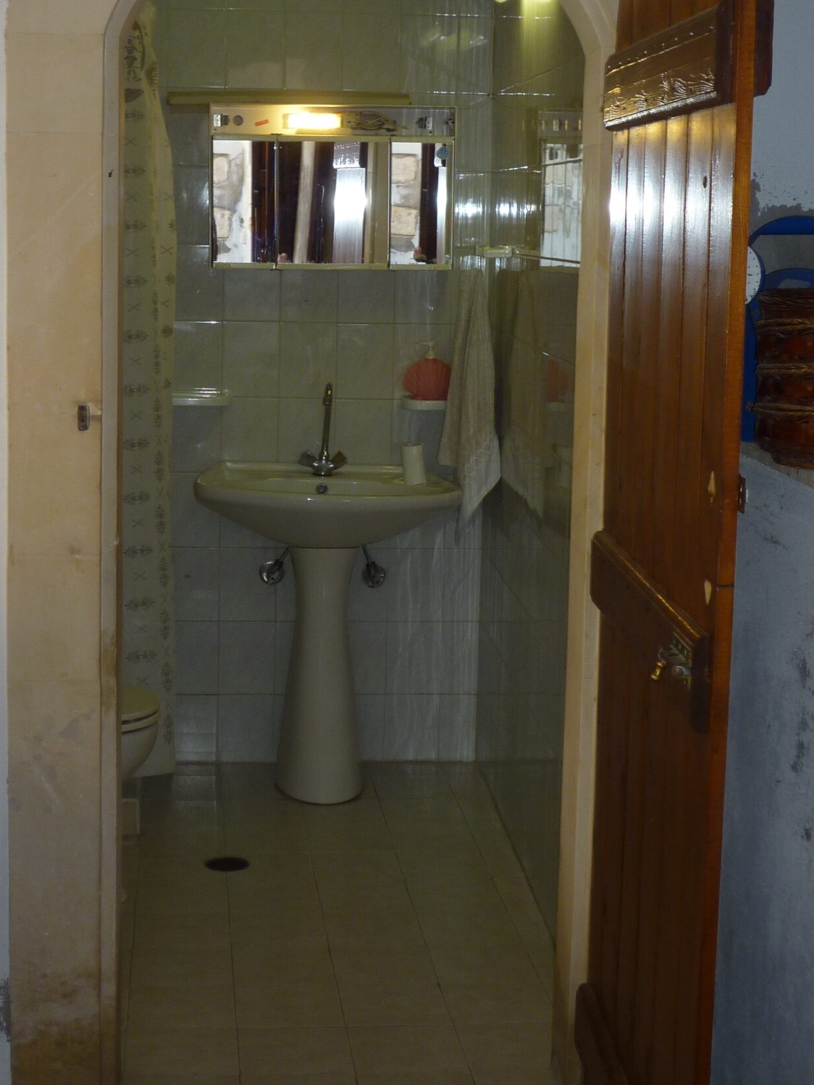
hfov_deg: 22.6
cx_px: 348
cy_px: 425
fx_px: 2037
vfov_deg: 29.7
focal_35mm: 65
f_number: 4.1
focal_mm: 7.3
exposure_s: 1/30
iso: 100
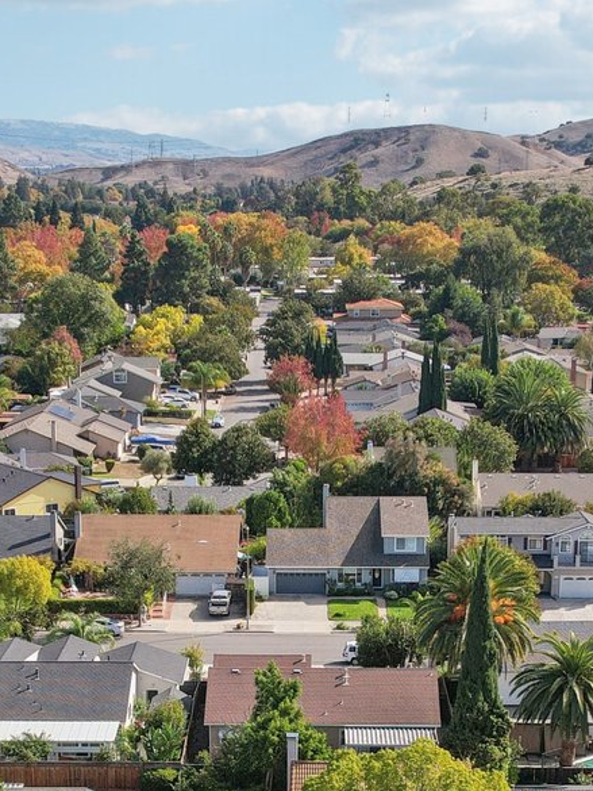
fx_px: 1690
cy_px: 662
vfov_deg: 25.7
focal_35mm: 74
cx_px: 293
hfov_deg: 19.9
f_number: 2.8
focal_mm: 8.4
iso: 140
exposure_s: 1/250
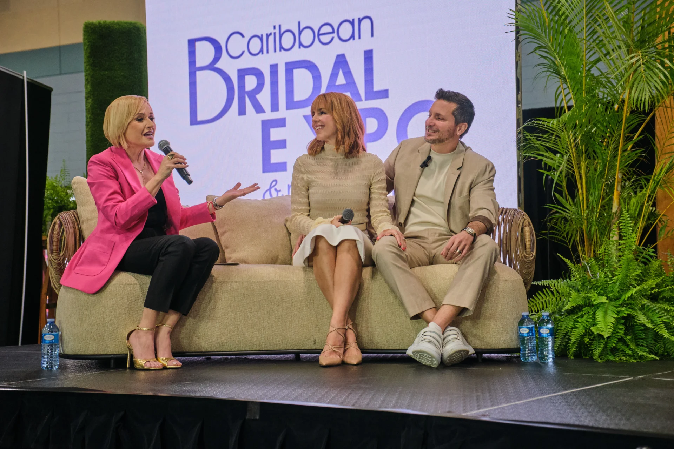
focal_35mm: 58
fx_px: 1086
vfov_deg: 23.4
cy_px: 224
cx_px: 337
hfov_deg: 34.5
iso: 2500
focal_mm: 38.8
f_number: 2.8
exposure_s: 1/250
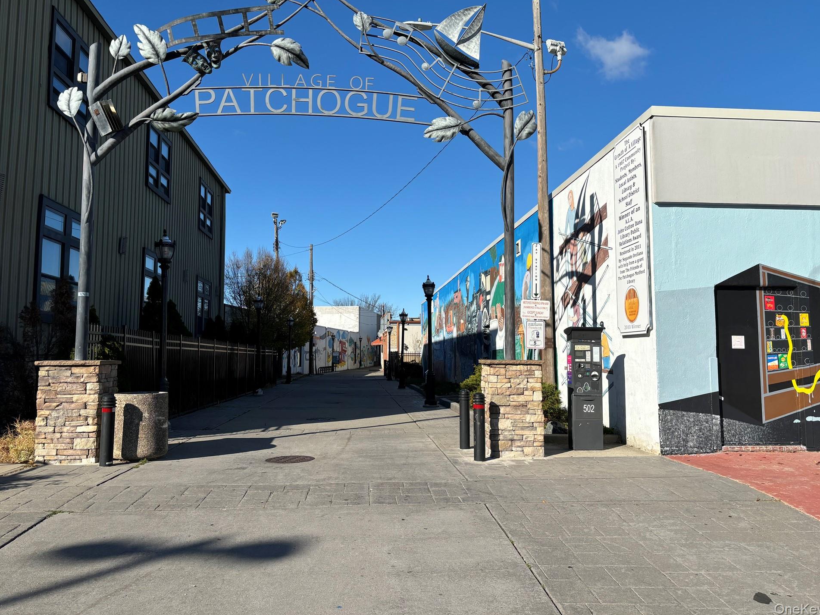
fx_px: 663
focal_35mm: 28
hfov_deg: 63.4
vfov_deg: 49.7
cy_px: 288
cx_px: 420
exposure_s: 1/4425
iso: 50
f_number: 1.6
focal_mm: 5.96
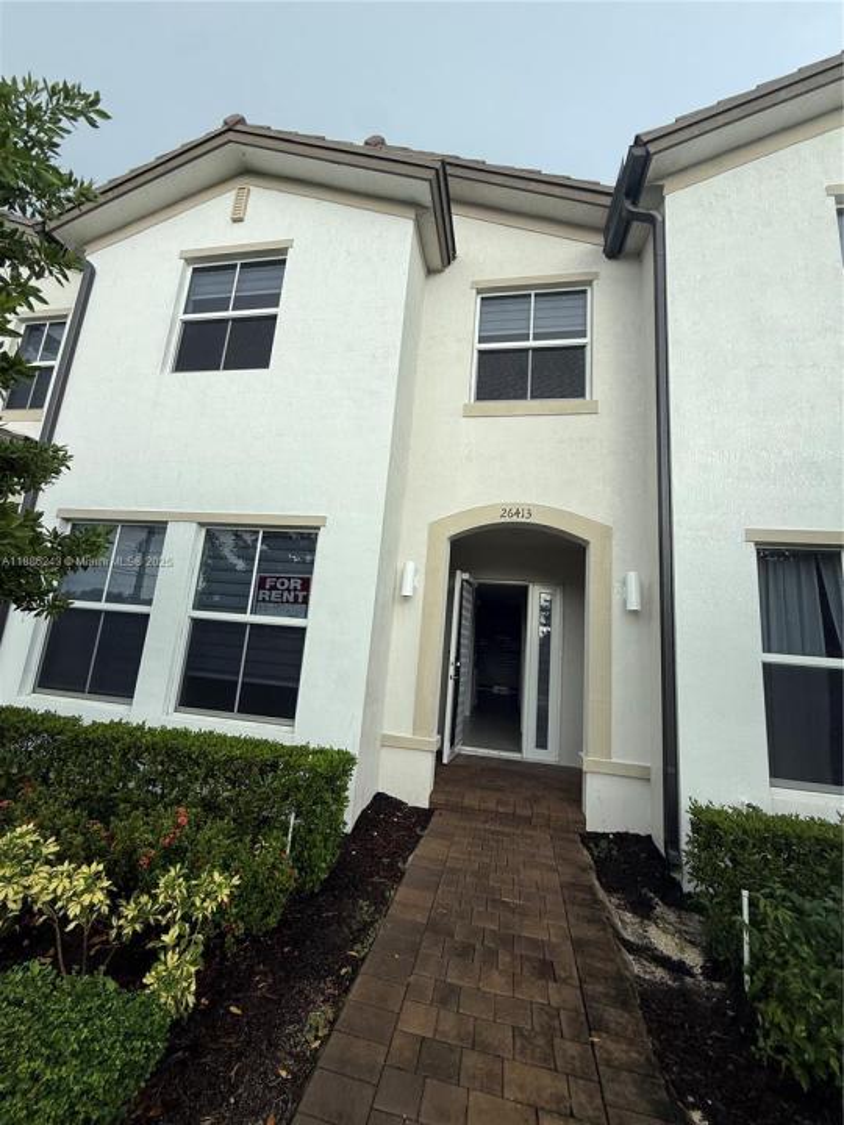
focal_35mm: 14
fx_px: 455
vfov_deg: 102.1
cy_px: 562
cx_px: 422
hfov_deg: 85.7
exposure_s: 1/510
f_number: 2.2
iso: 50
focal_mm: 2.22
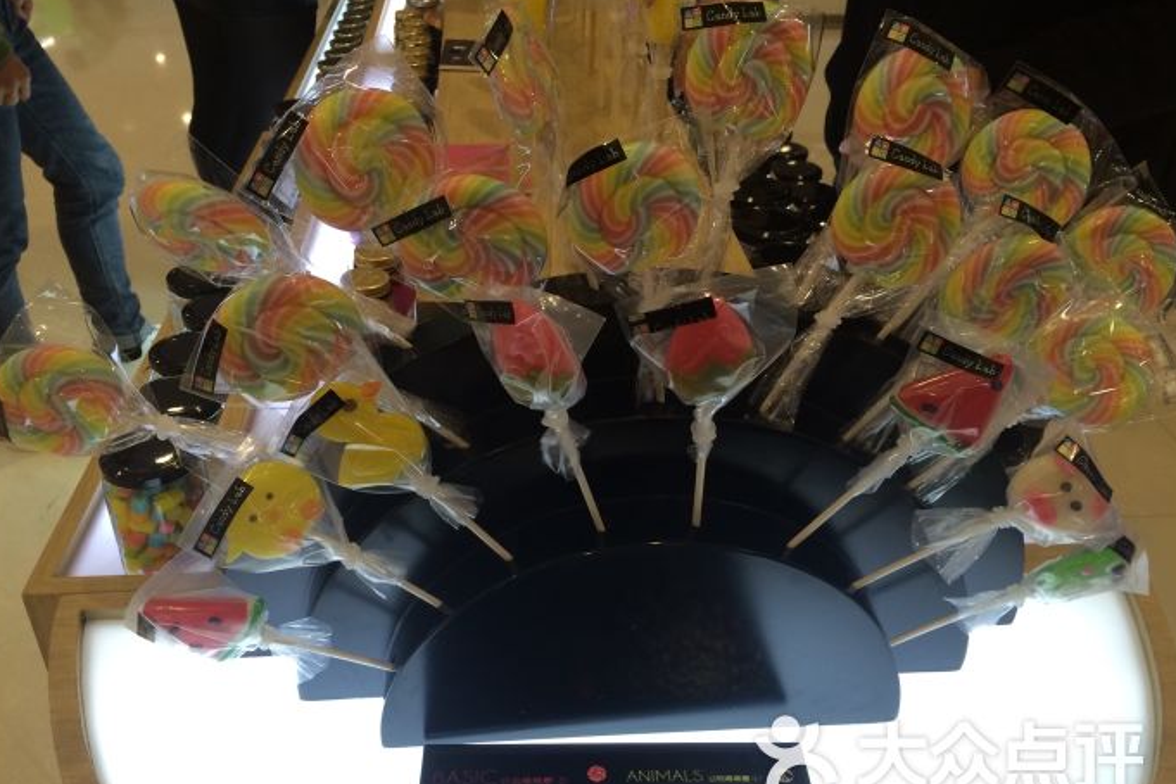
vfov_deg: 42.3
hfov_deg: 60.3
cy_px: 393
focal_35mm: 31
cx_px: 584
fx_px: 1013
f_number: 2.2
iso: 50
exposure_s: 1/30
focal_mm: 4.15
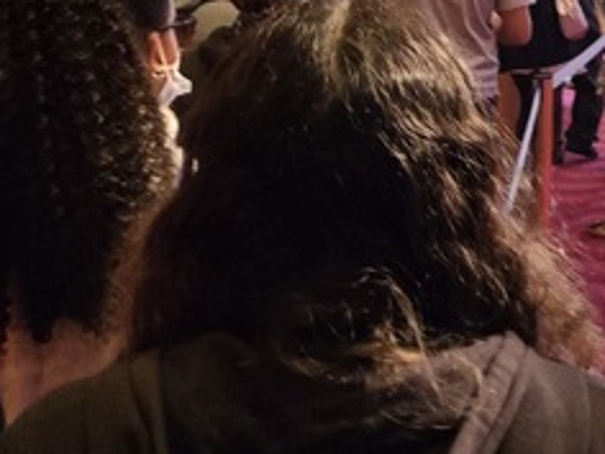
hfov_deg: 19.1
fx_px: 1748
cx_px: 605
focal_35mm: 100
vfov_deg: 14.4
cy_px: -51
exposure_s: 1/120
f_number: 1.8
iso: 800
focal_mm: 5.4
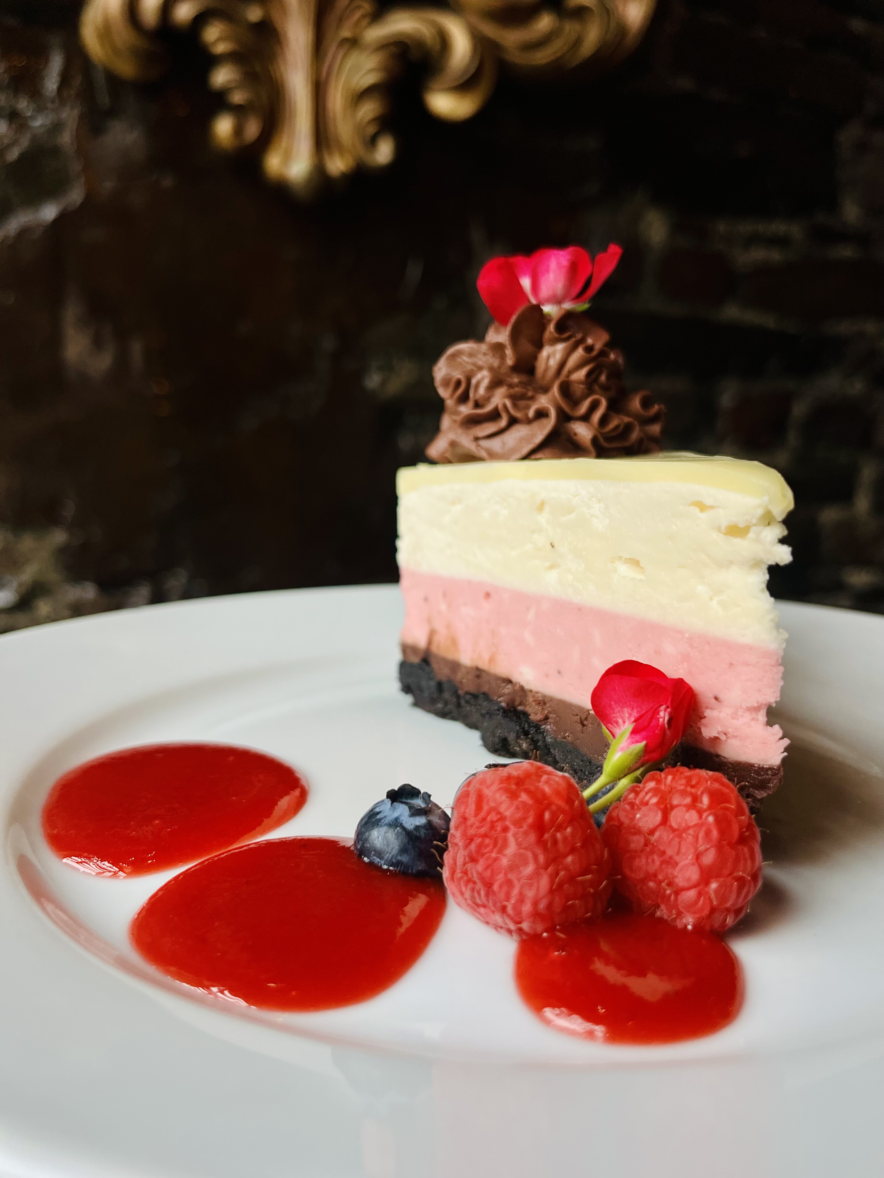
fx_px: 885
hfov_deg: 53.1
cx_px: 442
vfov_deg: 67.3
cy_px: 589
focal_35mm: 26
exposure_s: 1/235
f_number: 1.6
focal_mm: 5.1
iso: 40
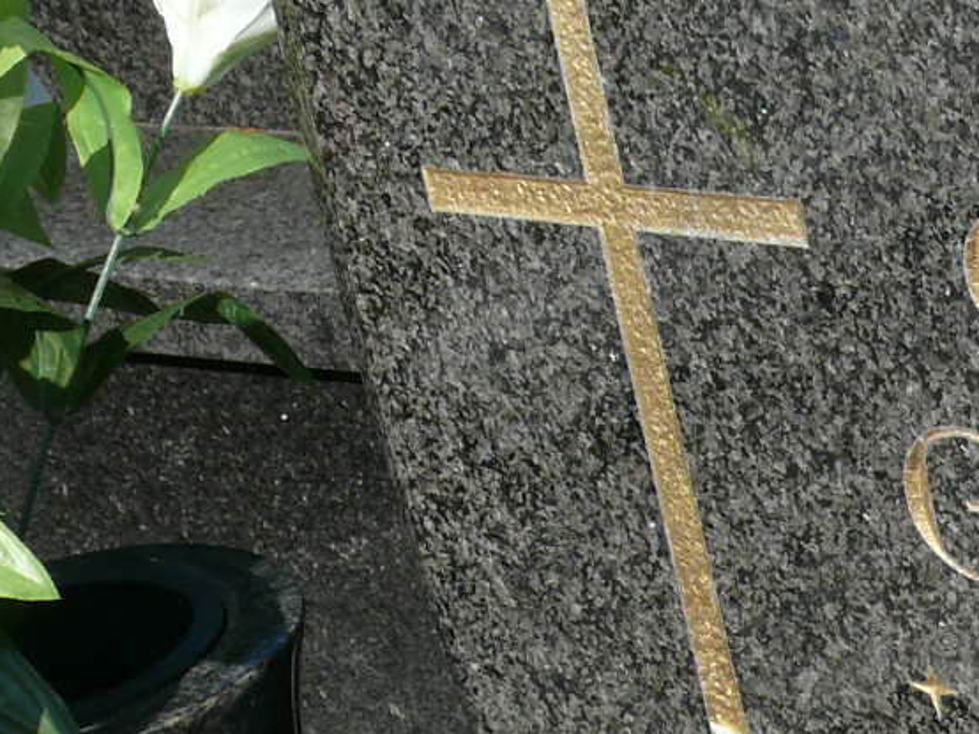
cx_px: 1352
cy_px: 580
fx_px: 5145
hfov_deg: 10.6
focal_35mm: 182
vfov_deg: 8.1
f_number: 5.6
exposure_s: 1/500
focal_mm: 10.3
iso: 100
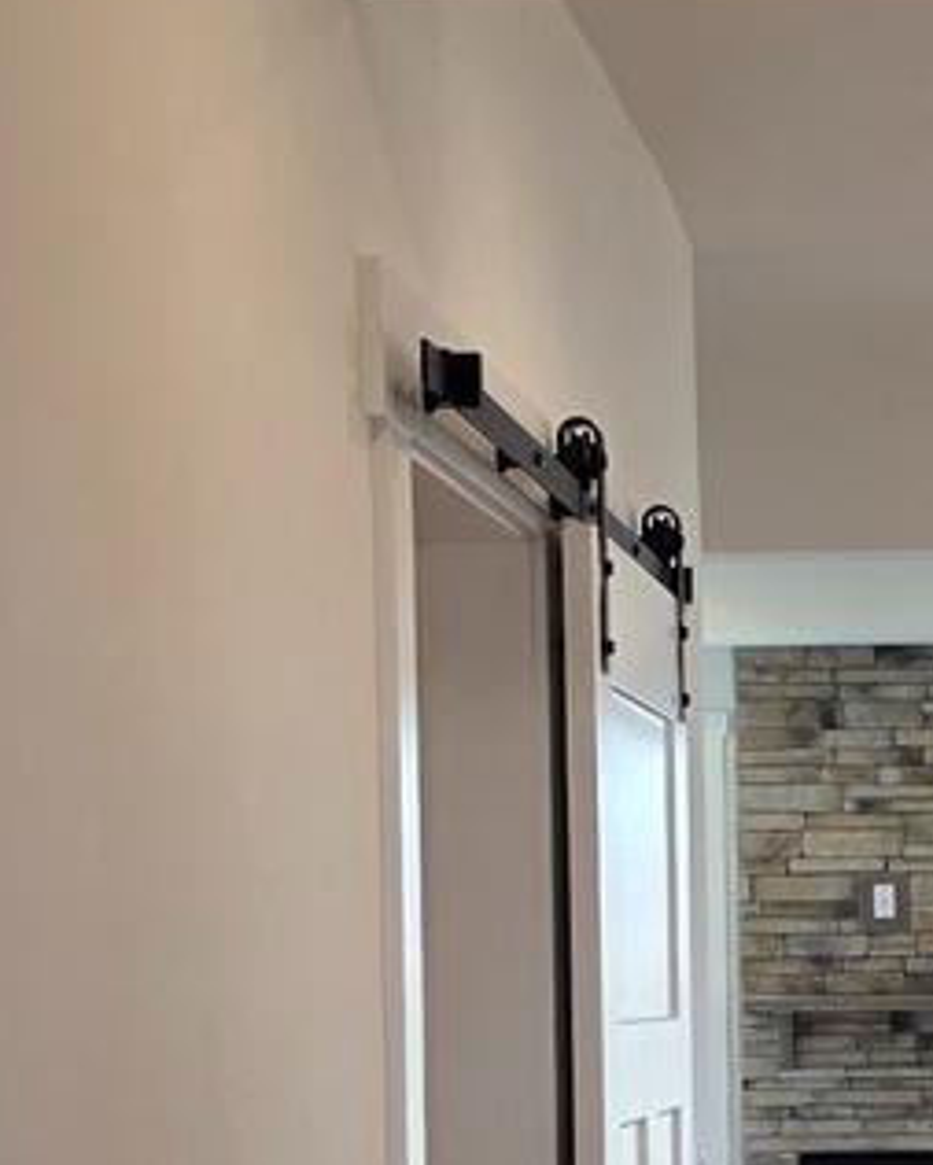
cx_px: 1051
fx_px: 3760
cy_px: 1128
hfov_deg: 13.8
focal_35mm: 109
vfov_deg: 17.3
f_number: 1.7
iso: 64
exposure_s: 1/120
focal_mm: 6.3
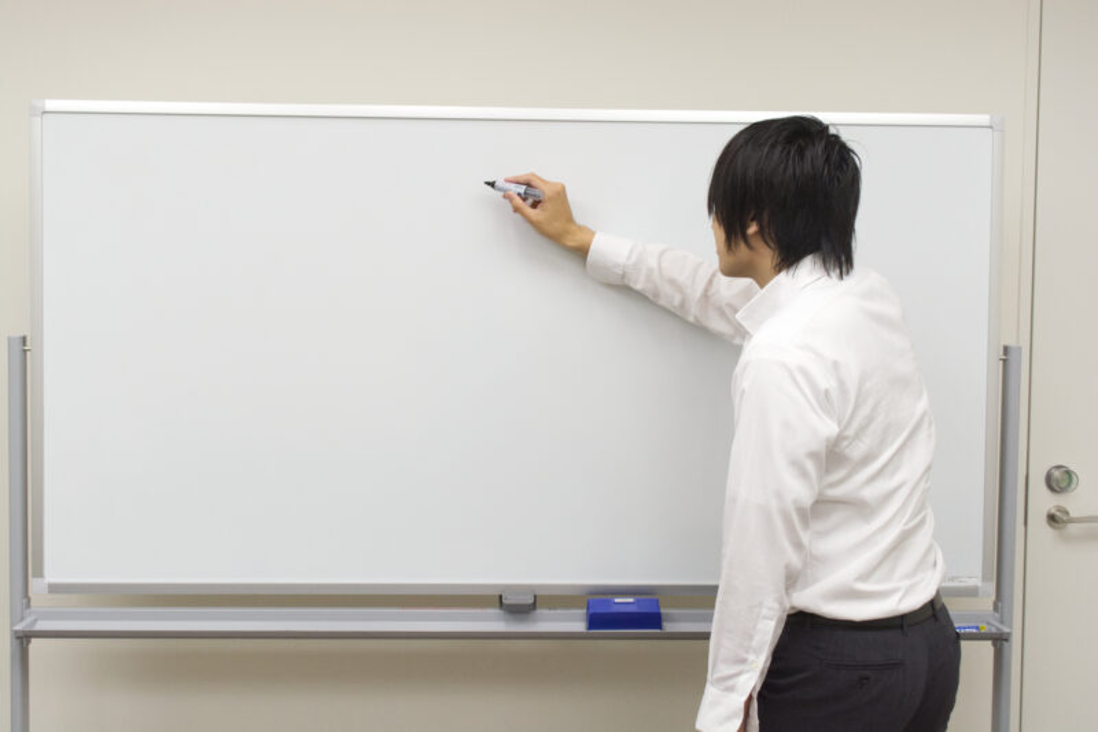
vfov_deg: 28.1
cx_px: 549
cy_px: 366
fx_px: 1464
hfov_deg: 41.1
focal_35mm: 48
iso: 400
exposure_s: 1/125
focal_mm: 32
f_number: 5.6
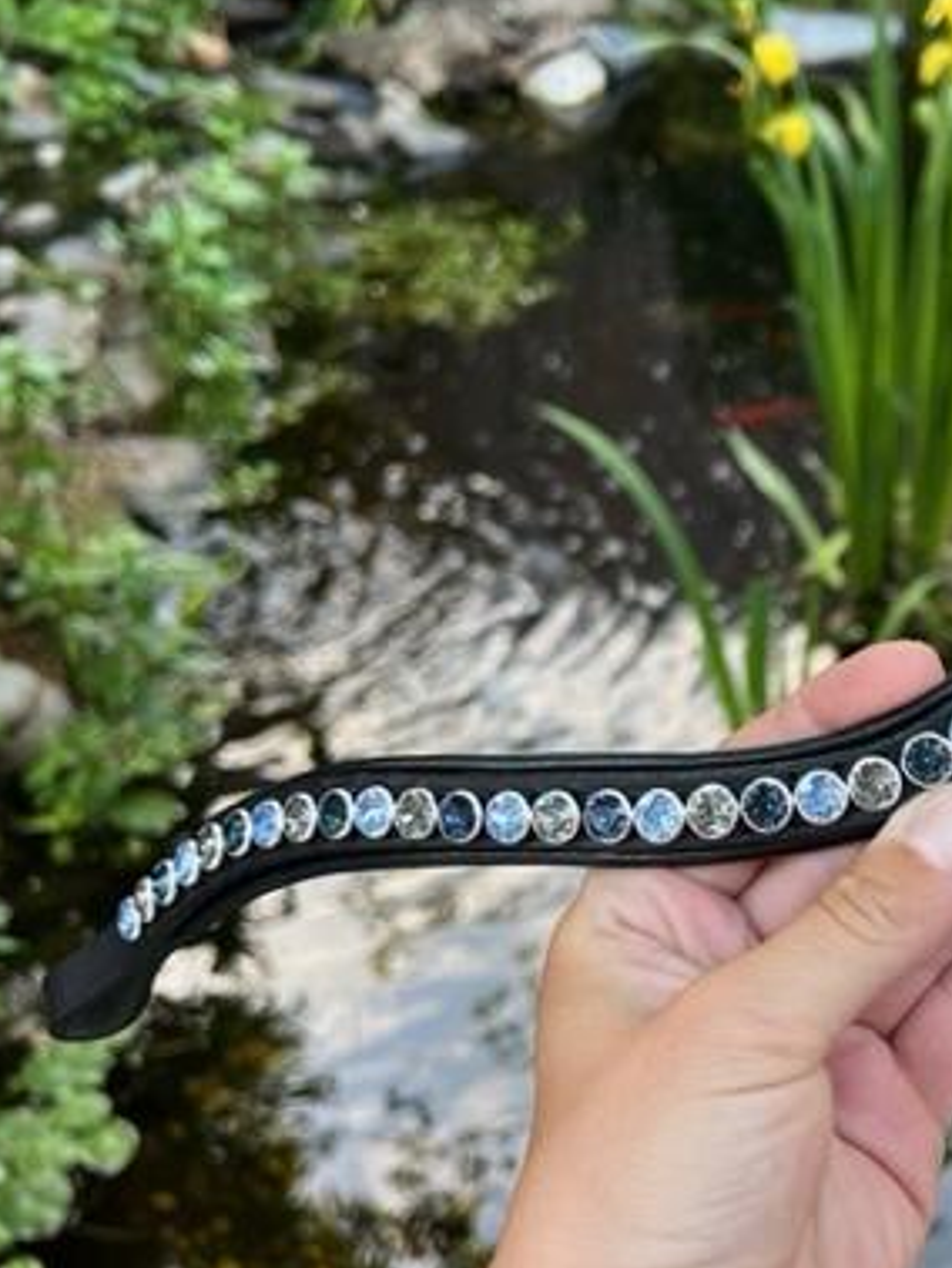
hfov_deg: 31.3
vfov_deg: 42.9
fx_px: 1612
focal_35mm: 44
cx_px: 872
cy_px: 654
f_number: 1.5
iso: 125
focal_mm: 5.7
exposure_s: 1/121
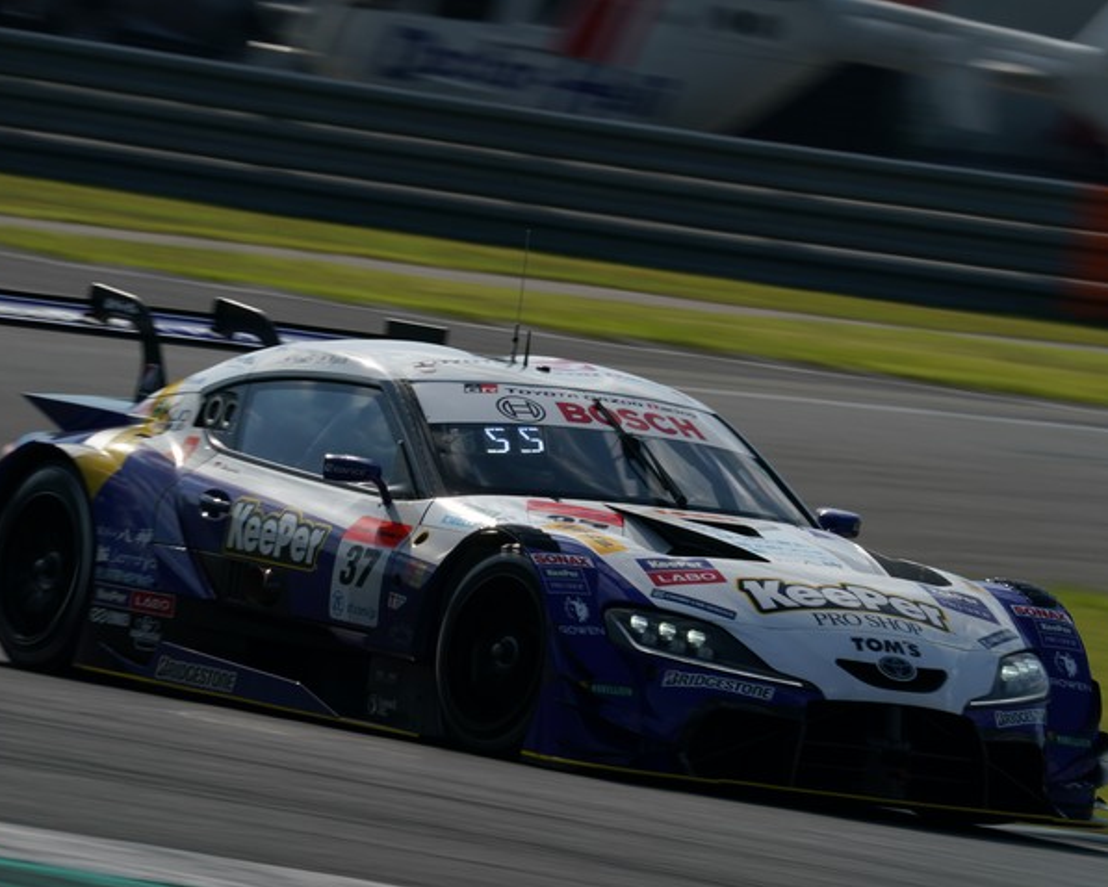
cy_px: 444
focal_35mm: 679
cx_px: 555
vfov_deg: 2.3
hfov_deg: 2.8
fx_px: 22273
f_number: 25
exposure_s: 1/125
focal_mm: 600
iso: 200
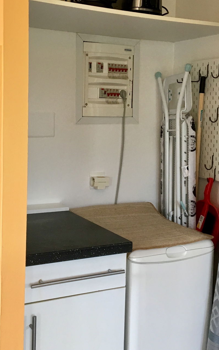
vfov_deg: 39.5
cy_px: 149
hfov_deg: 25.3
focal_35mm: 51
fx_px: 487
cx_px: 110
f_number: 2.2
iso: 50
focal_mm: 4.15
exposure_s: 1/33
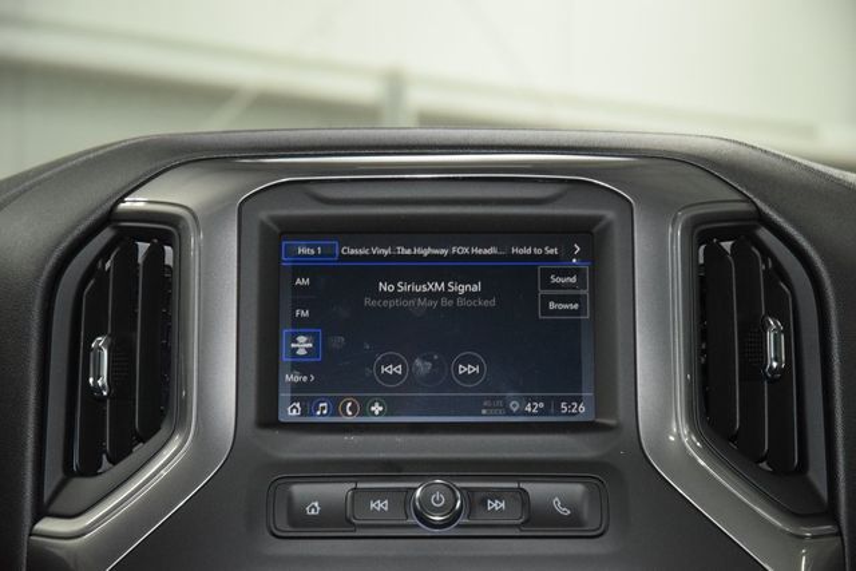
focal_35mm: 105
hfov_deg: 19.5
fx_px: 2497
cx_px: 428
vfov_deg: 13.0
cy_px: 286
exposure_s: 1/100
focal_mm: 70
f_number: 4.5
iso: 3200
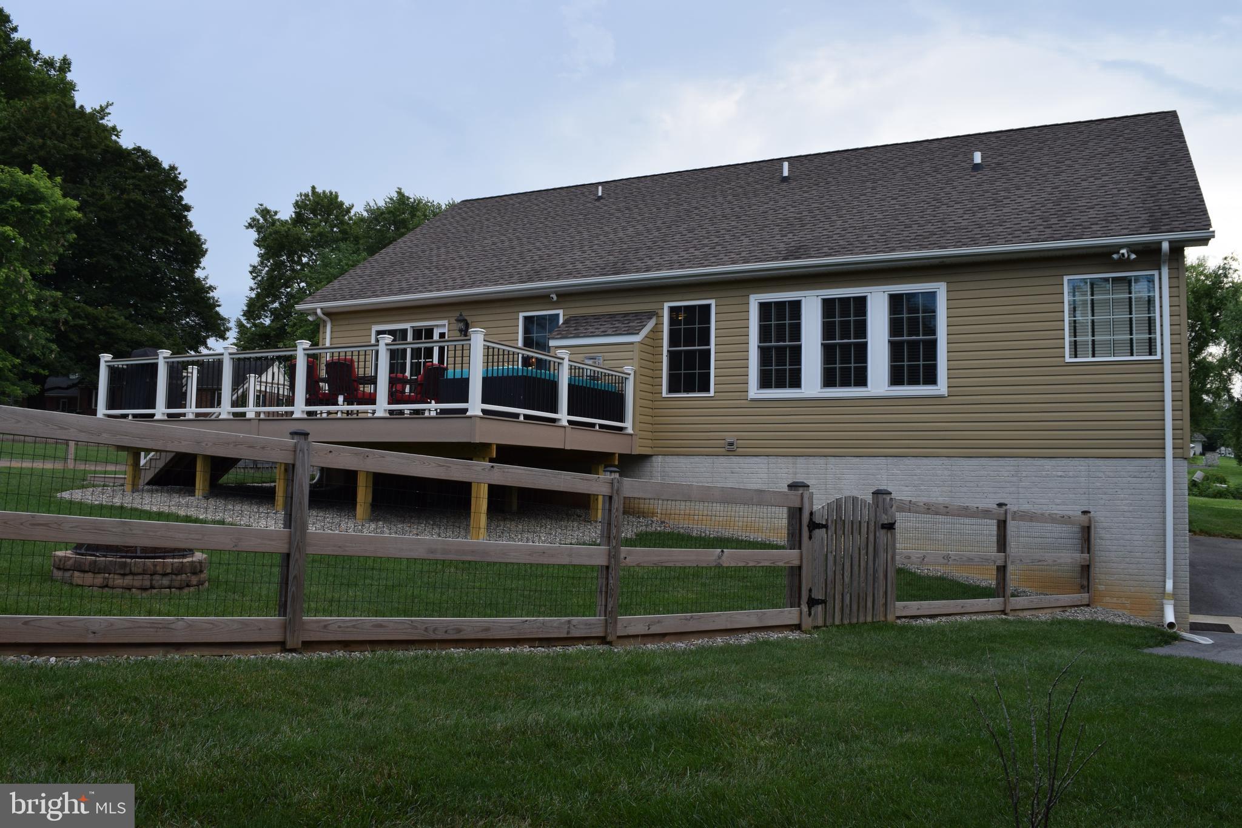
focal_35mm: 27
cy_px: 414
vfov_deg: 47.9
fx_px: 931
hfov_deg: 67.4
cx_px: 621
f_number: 8
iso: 250
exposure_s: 1/250
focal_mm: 18
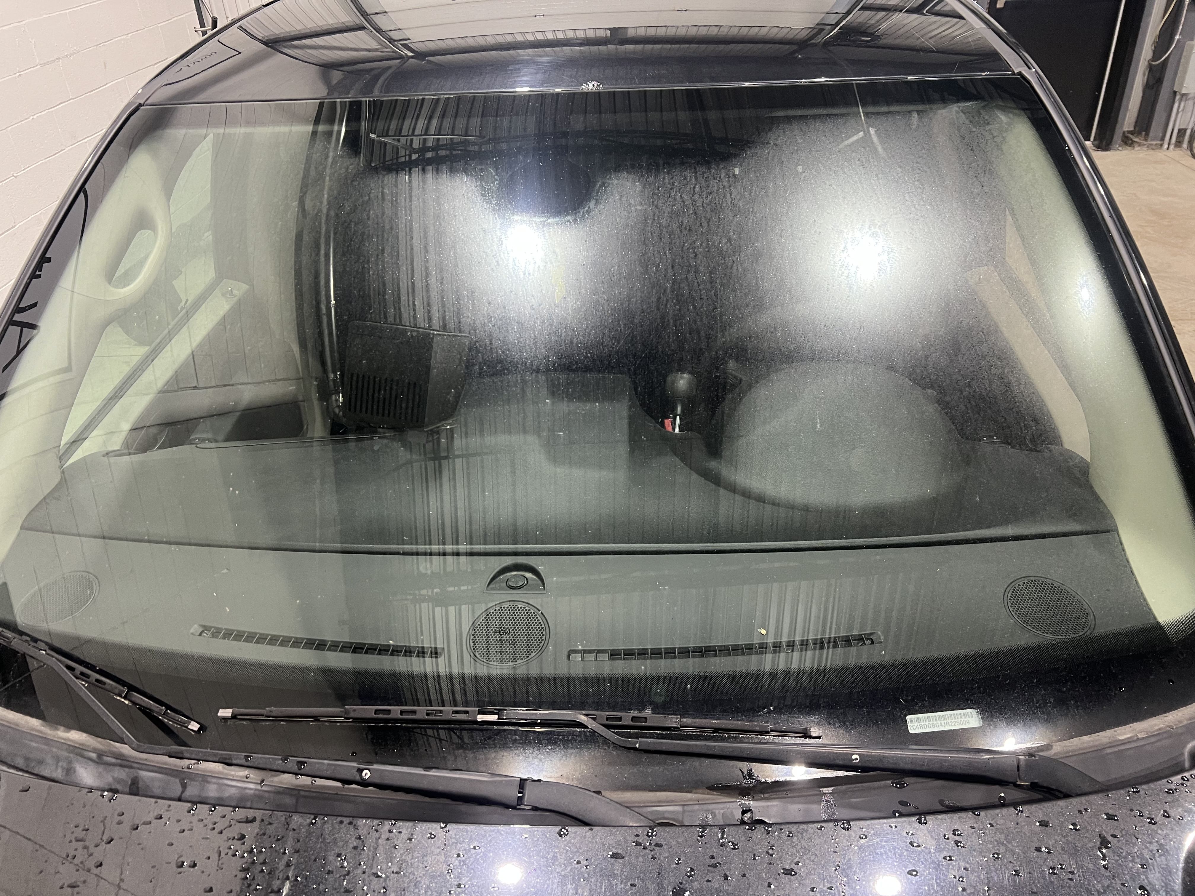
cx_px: 598
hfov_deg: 67.3
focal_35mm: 26
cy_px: 448
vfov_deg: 53.1
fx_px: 898
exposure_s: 1/60
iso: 125
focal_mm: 5.7
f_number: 1.5
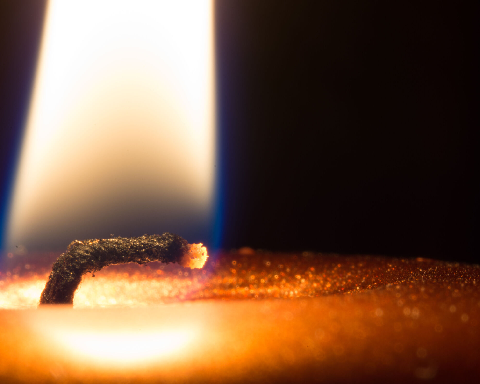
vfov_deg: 8.7
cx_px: 265
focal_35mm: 179
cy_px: 192
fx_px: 2536
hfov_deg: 10.8
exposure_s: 5
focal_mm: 105
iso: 100
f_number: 32
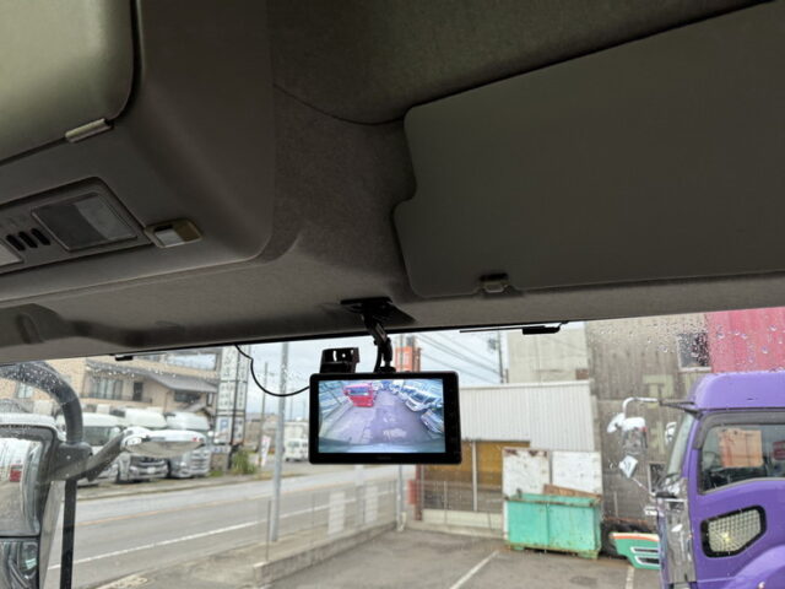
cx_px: 392
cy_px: 294
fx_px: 544
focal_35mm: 24
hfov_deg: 71.6
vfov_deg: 56.8
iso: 125
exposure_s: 1/96
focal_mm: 6.76
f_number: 1.78
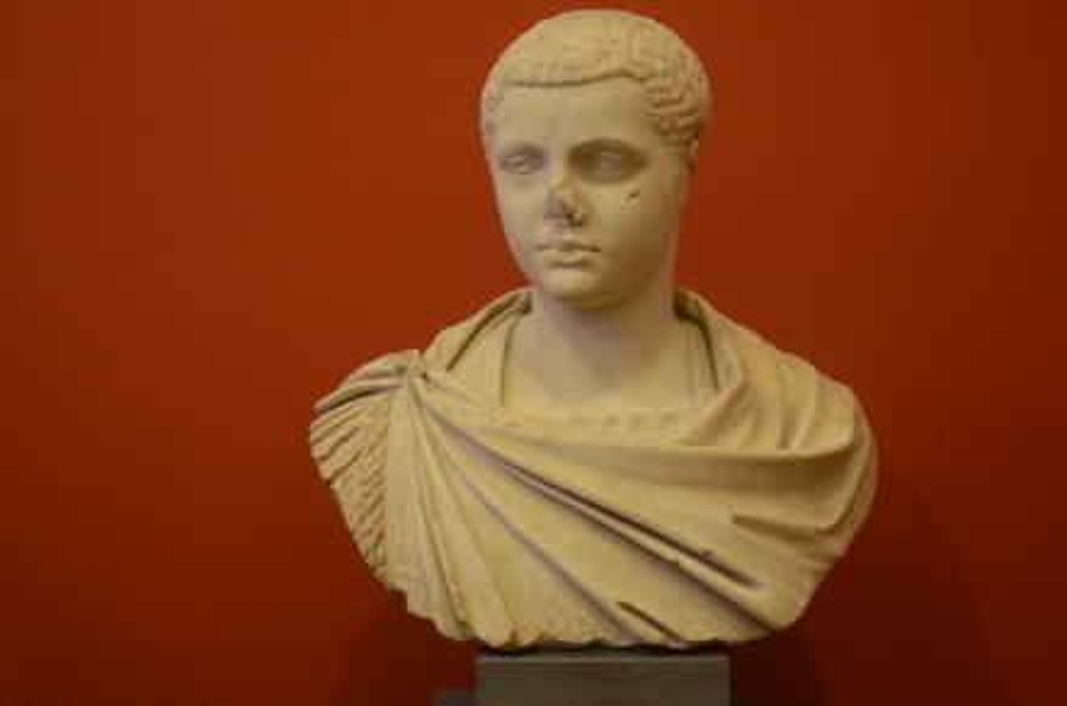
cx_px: 534
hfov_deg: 48.0
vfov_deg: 32.8
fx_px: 1197
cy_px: 353
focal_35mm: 40
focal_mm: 27
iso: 1250
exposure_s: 1/8
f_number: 4
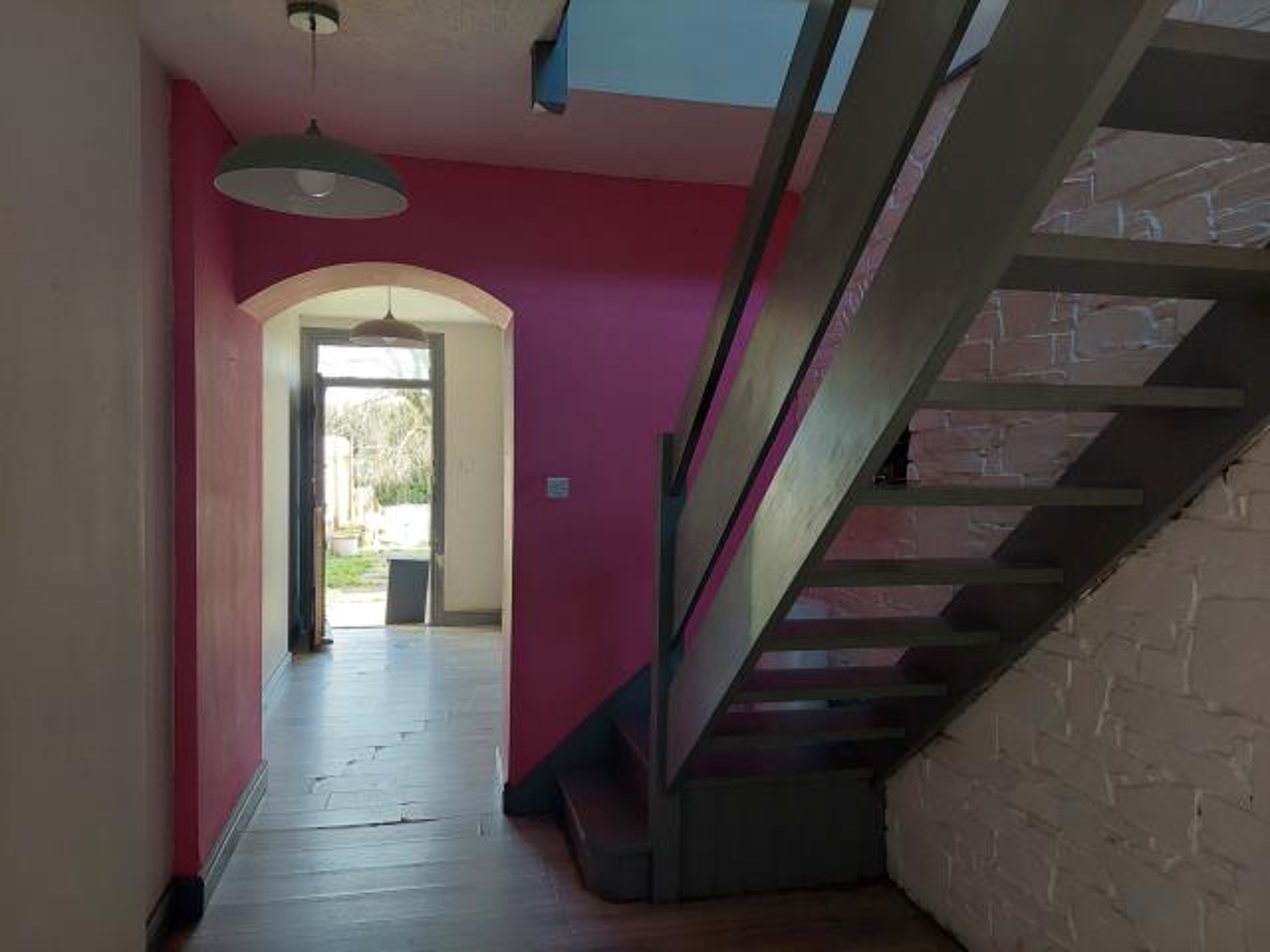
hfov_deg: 71.6
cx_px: 635
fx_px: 881
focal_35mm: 24
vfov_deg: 56.8
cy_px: 476
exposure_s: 1/50
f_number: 1.8
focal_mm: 5.23
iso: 100
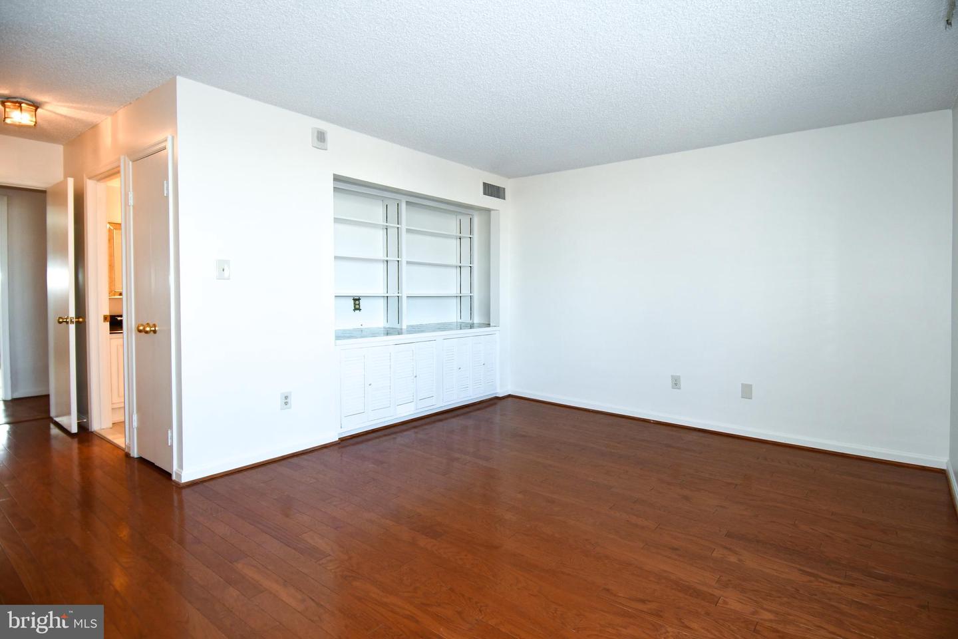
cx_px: 479
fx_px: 479
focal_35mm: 18
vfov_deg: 67.4
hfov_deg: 90.0
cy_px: 320
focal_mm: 12
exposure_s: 1/60
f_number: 4
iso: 280
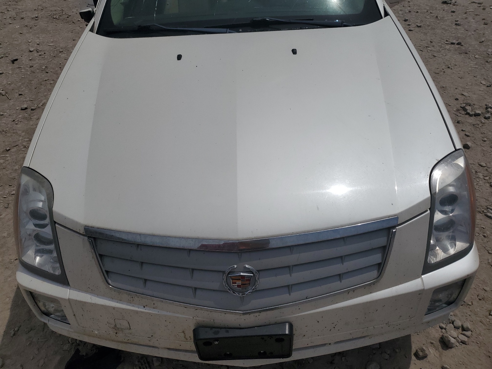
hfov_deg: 67.3
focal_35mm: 26
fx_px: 370
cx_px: 246
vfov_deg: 53.1
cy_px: 184
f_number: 1.5
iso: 51
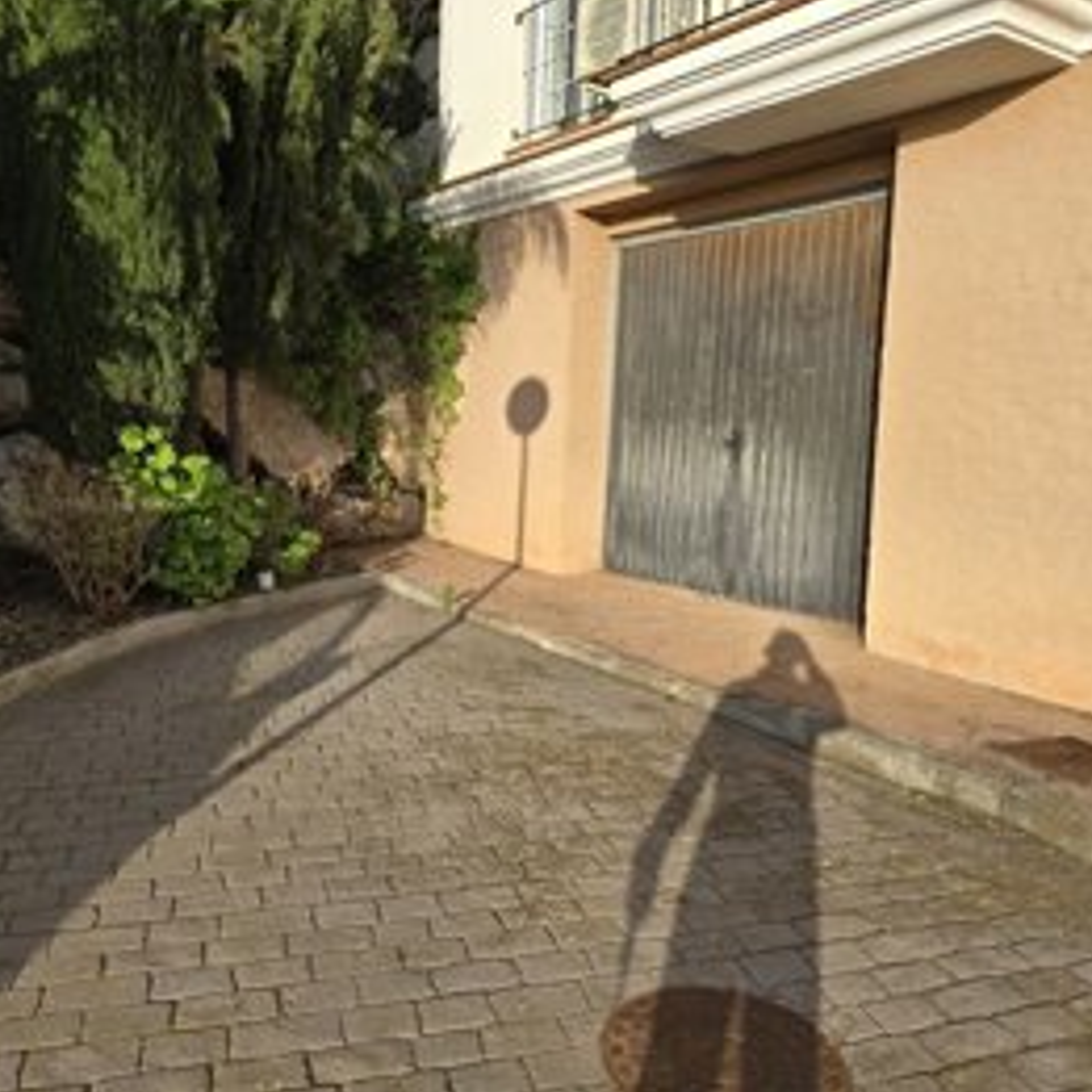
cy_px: 531
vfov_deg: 57.3
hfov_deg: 57.1
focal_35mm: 28
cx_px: 473
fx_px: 999
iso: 12
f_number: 1.7
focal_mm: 6.3
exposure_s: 1/521
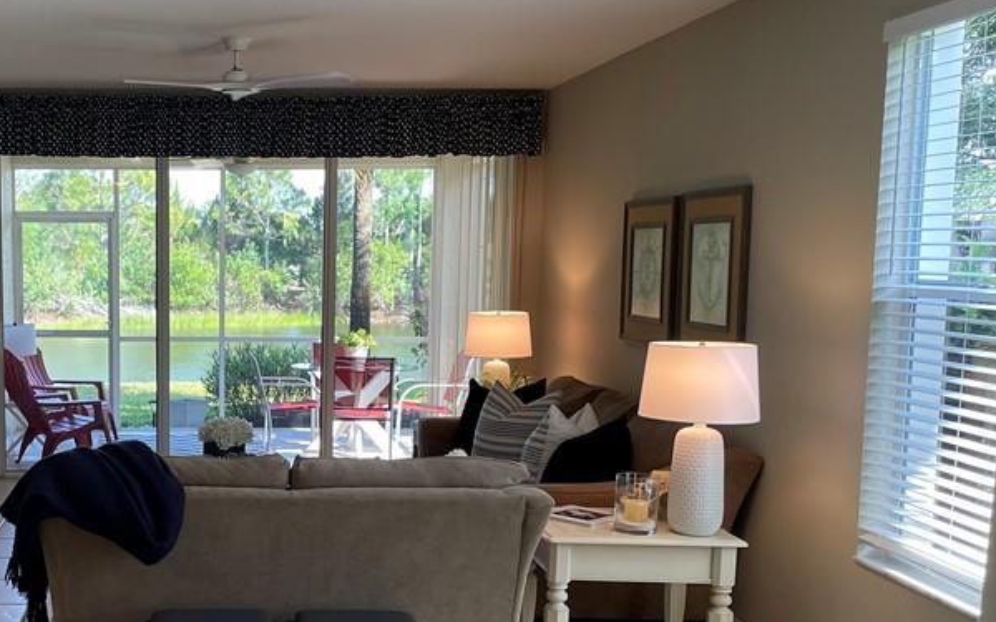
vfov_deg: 27.3
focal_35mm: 47
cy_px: 416
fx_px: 1276
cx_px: 178
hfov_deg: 40.6
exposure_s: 1/120
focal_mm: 4.2
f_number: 1.6
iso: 80
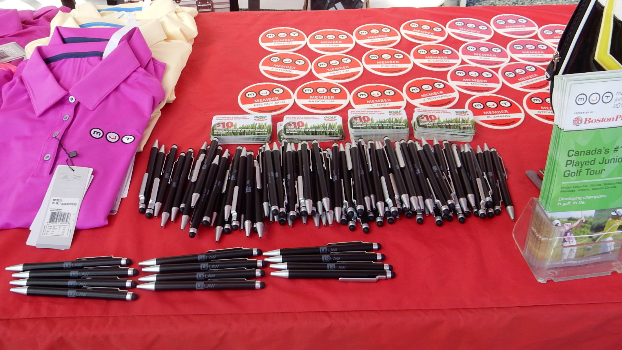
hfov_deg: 59.5
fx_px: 544
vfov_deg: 35.6
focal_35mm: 33
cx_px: 308
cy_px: 150
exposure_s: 1/200
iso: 125
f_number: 4
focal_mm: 5.4
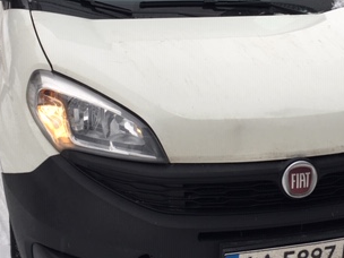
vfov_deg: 23.9
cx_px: 204
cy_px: 85
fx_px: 606
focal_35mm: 61
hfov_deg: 31.6
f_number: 2.2
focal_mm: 4.15
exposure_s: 1/164
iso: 25
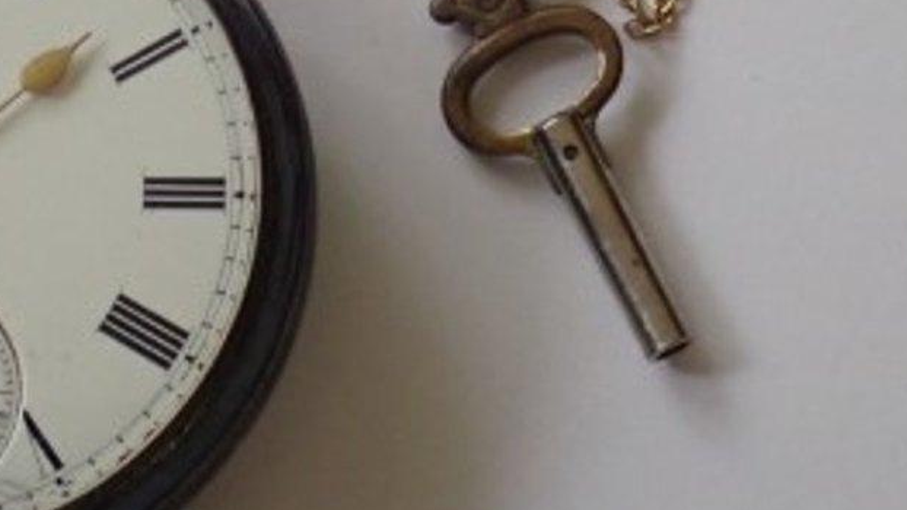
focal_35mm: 212
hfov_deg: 10.2
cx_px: 301
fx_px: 5099
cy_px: -113
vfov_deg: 5.7
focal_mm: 14.41
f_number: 4.4
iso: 500
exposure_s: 1/80
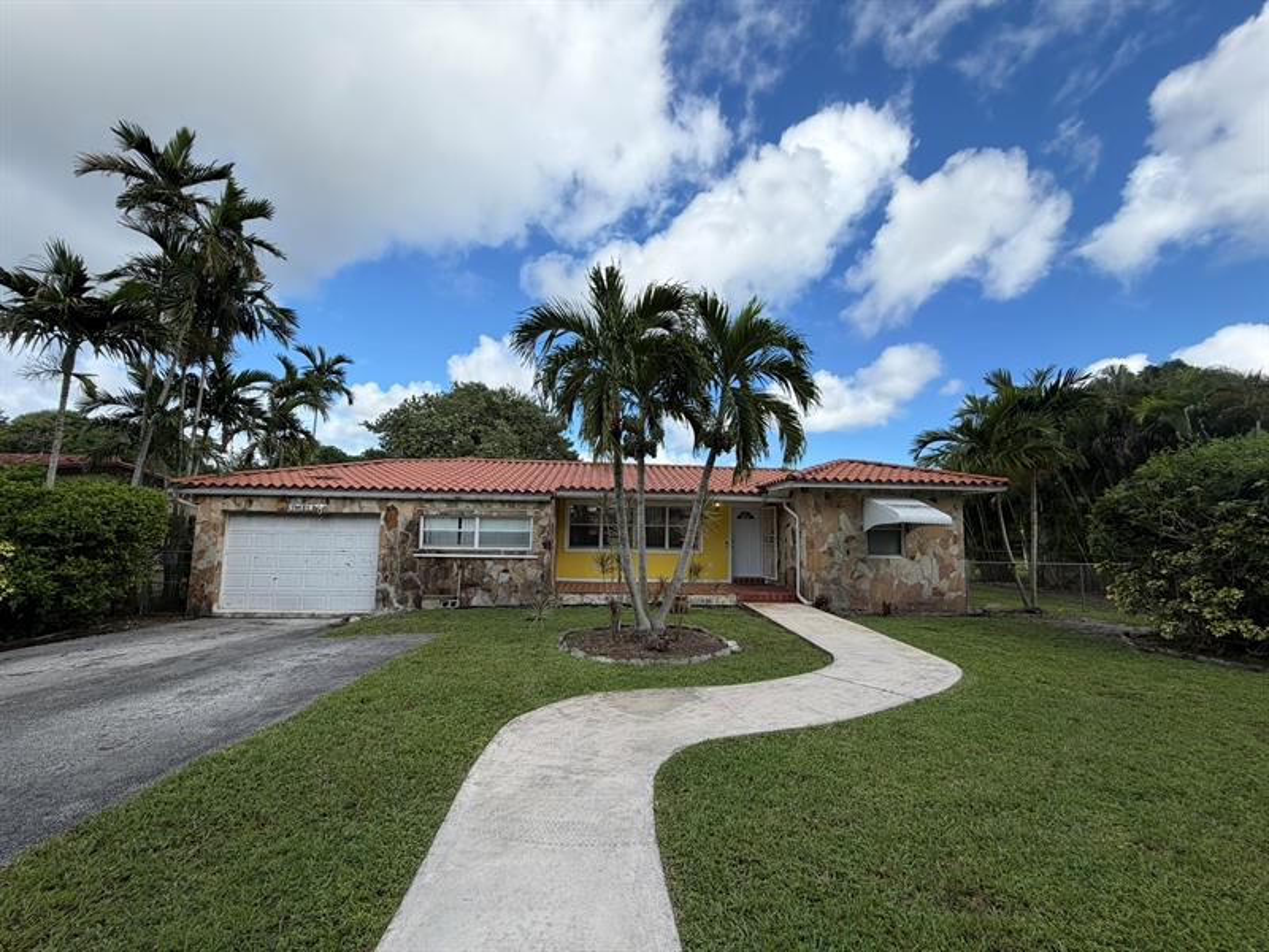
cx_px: 634
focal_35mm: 14
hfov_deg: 102.1
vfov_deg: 85.7
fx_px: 513
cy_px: 476
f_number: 2.2
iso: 25
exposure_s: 1/770
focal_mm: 2.22
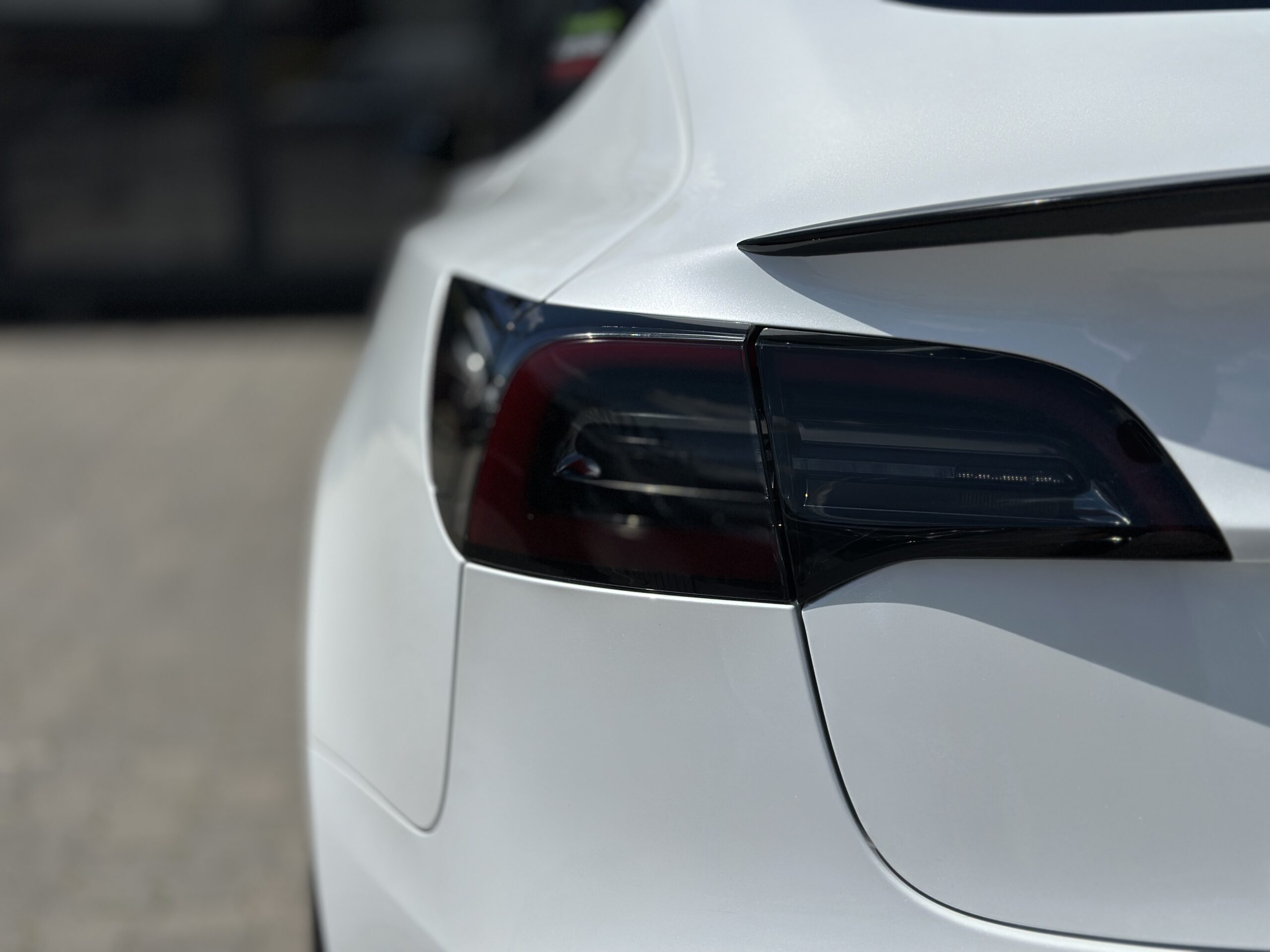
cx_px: 635
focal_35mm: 48
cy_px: 476
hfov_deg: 39.7
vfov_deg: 30.3
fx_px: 1761
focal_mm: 6.86
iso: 80
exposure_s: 1/18868
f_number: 1.78
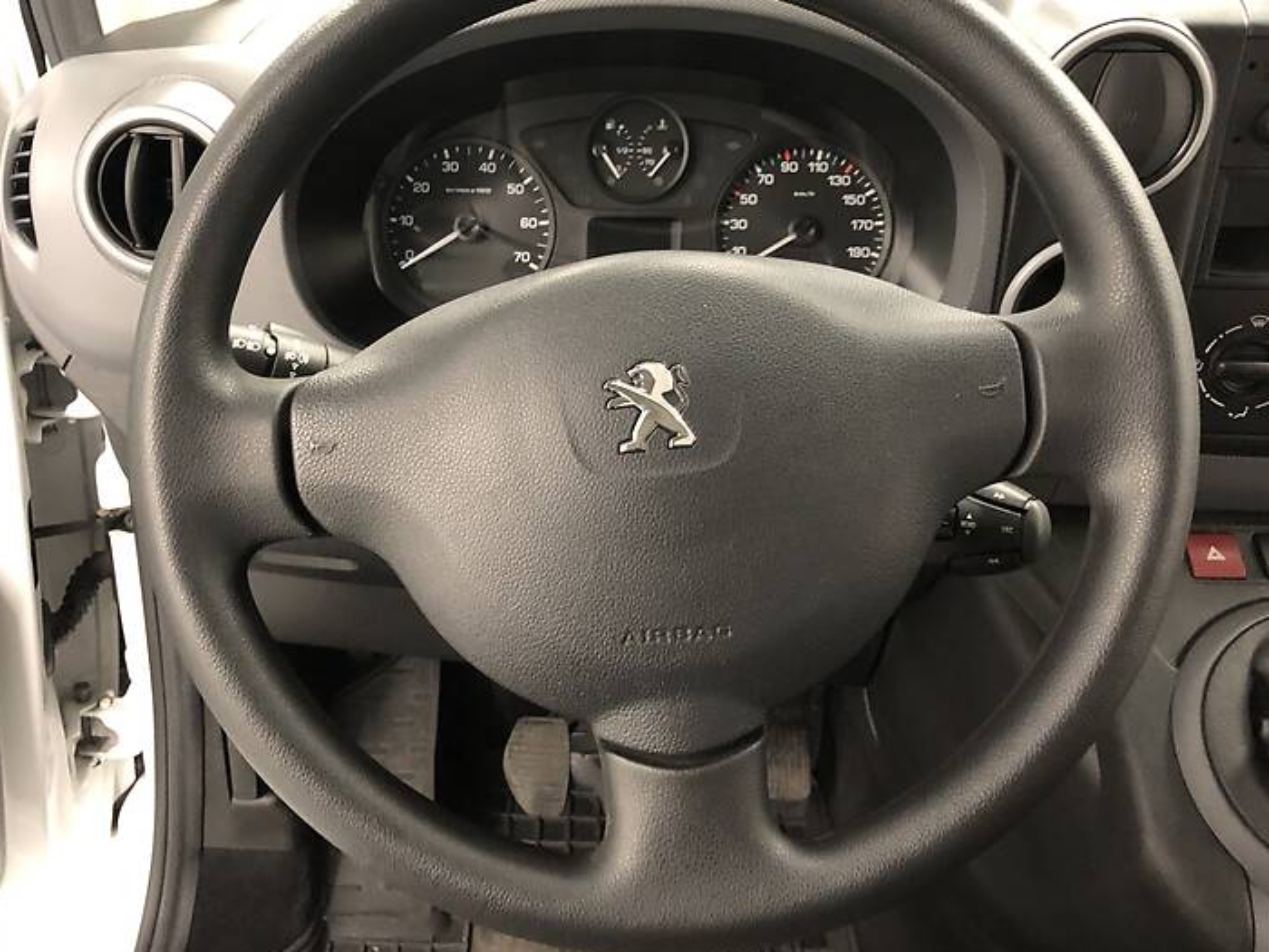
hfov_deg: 56.7
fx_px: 1173
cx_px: 558
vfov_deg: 44.1
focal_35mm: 32
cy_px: 428
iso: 80
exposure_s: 1/6
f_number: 1.8
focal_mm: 4
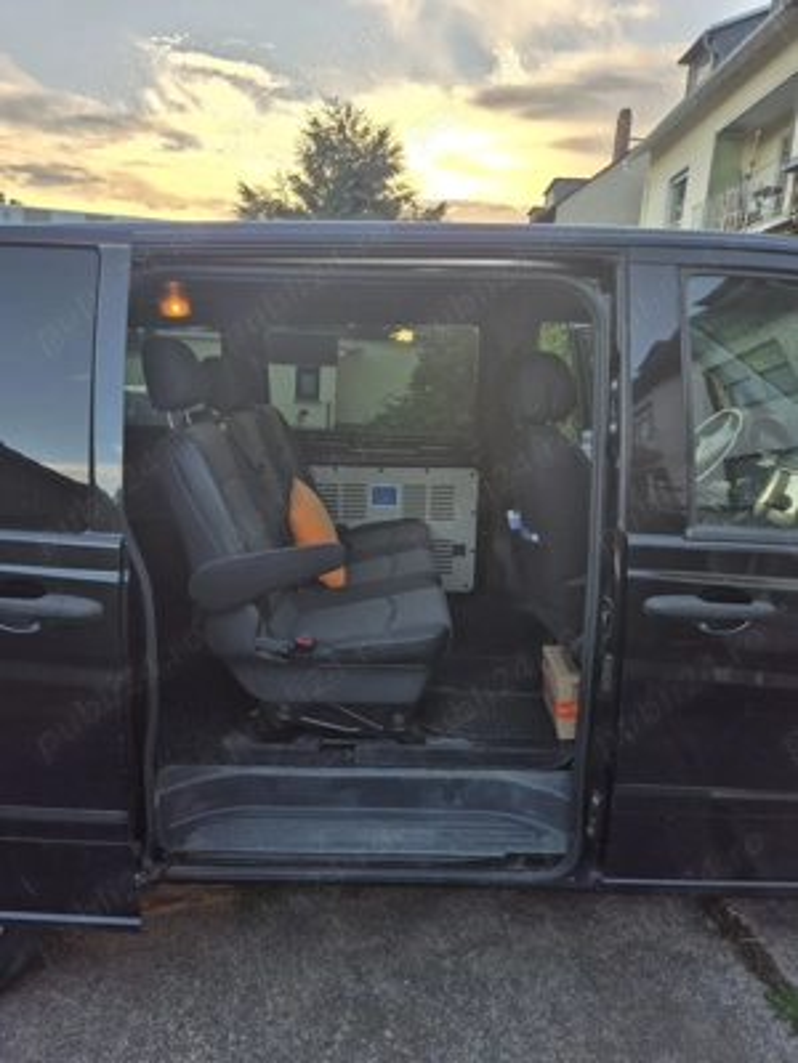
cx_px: 399
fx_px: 707
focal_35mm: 23
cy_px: 532
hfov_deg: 58.9
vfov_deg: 73.9
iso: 25
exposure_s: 1/180
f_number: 1.8
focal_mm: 5.4
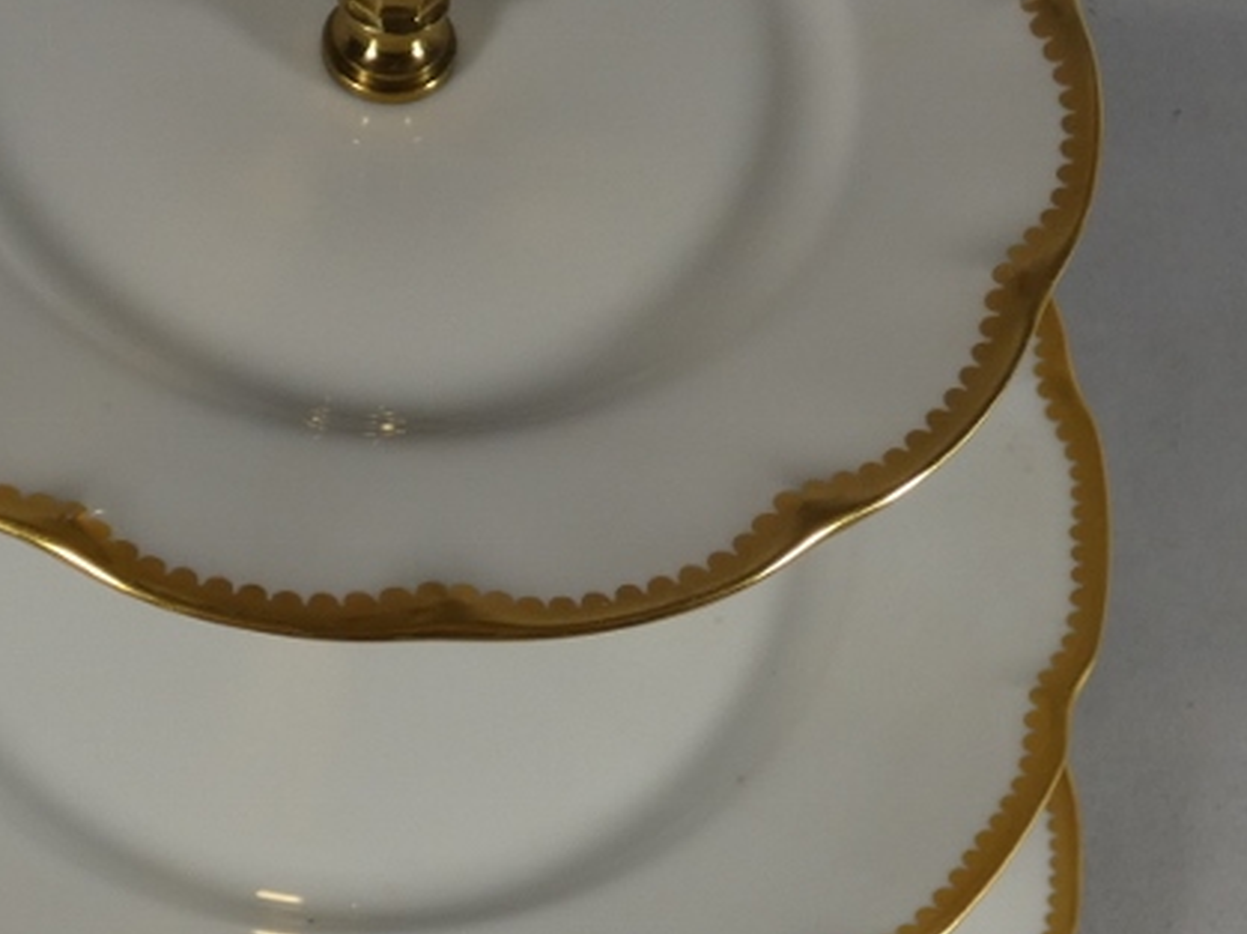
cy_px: 740
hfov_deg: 25.5
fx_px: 2736
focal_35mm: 76
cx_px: 370
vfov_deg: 19.2
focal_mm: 5.5
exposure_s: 1/125
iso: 100
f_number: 3.3
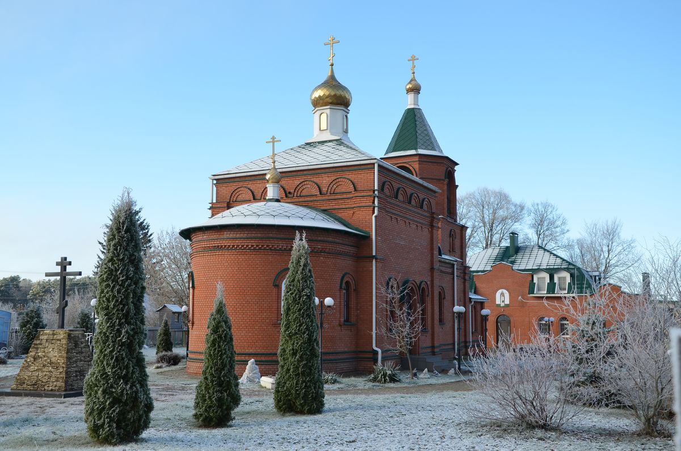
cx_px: 340
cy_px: 226
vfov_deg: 34.1
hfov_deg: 49.6
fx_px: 736
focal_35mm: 39
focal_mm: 26
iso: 200
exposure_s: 1/250
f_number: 8
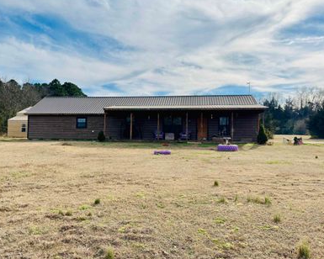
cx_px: 139
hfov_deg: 54.0
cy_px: 115
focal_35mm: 33
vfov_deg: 44.5
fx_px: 316
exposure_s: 1/3534
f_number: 1.6
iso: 50
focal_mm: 5.96
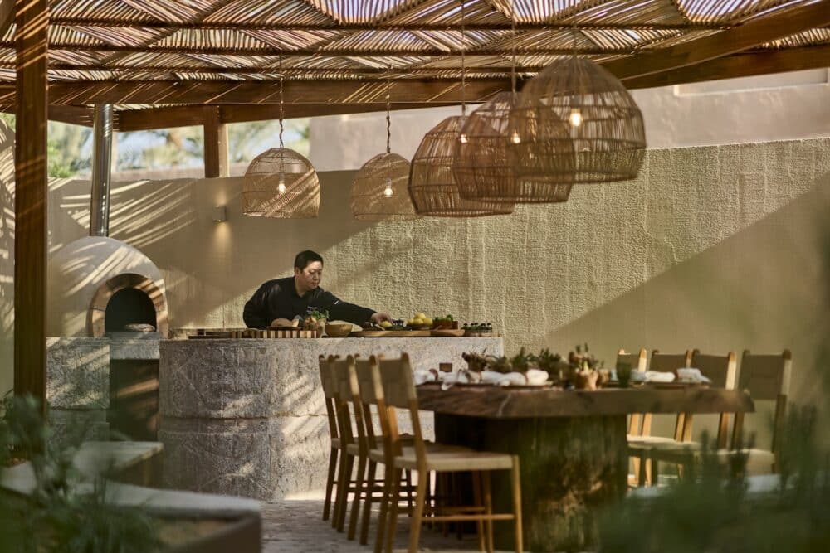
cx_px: 415
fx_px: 1960
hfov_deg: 23.9
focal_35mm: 85
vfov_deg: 16.1
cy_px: 276
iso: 100
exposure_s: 1/1250
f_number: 1.4
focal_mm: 85
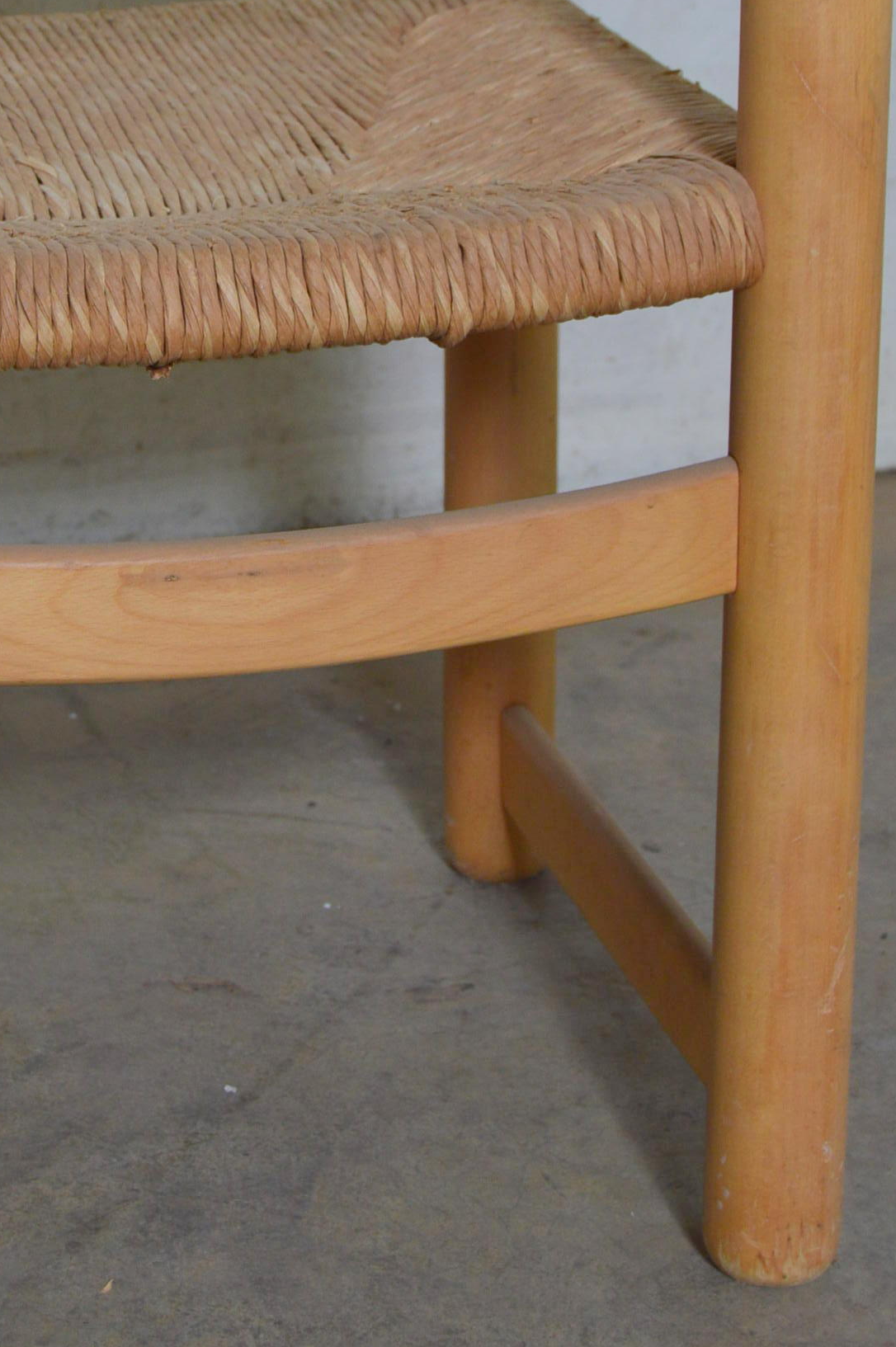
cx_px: 182
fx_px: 3926
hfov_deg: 13.0
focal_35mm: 105
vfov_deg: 19.3
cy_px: 299
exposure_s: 1/60
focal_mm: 38
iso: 400
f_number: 5.6
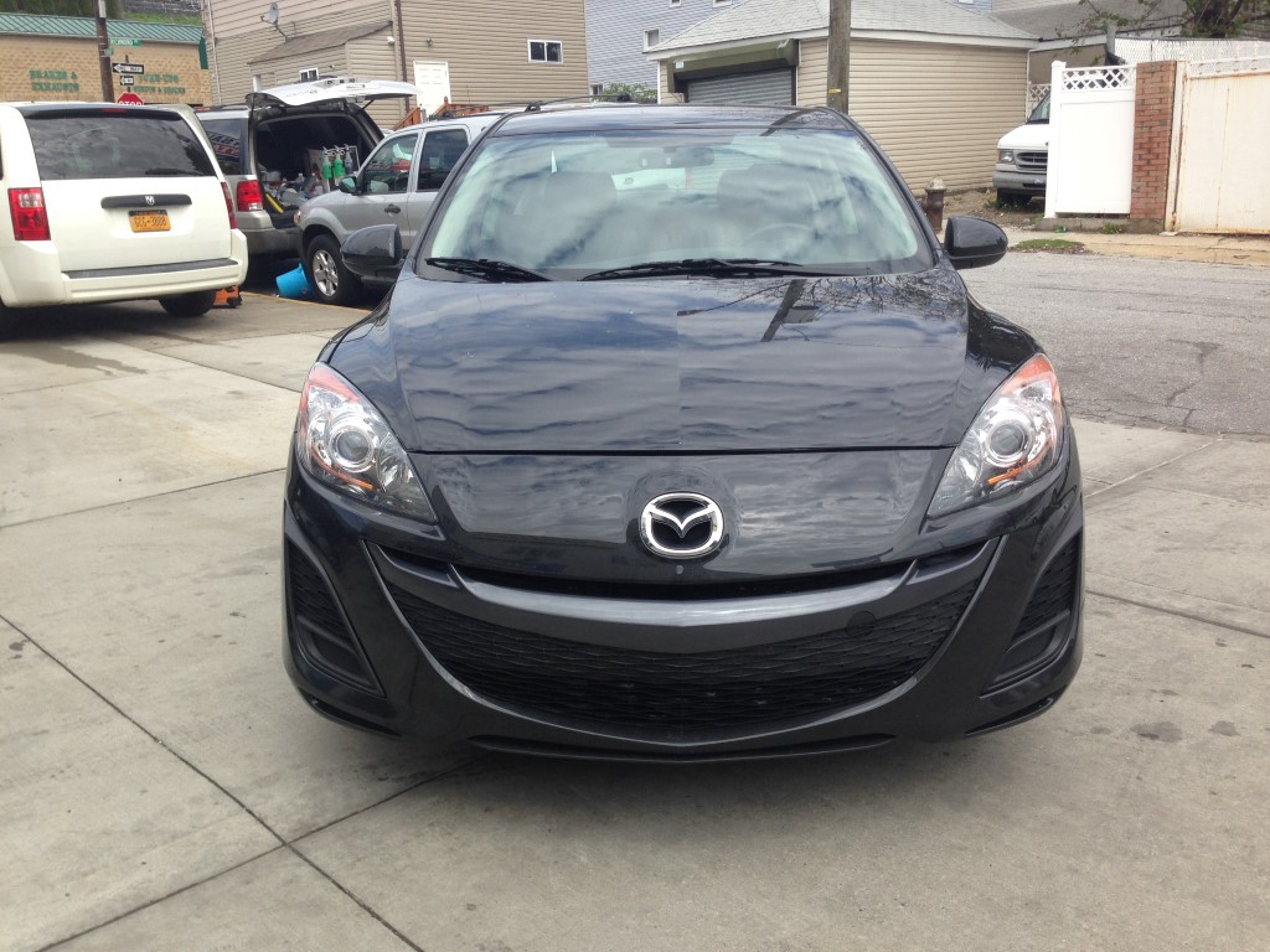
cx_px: 635
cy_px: 476
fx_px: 1211
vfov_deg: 42.9
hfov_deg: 55.4
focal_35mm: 33
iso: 50
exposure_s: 1/874
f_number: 2.4
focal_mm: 4.12
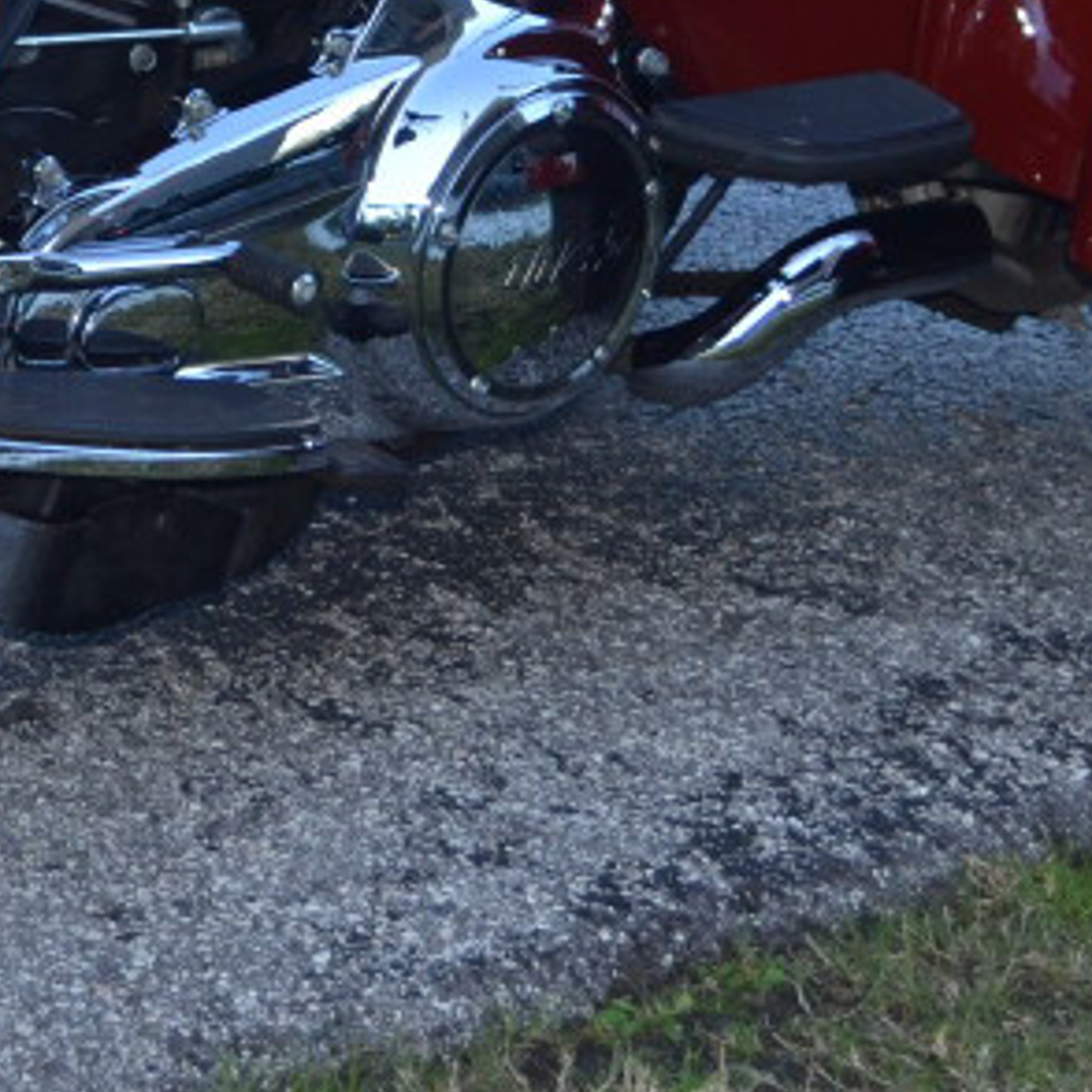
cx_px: 41
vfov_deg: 13.4
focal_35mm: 125
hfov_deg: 13.8
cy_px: -383
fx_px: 4461
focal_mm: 24
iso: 100
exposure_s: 1/200
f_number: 4.5
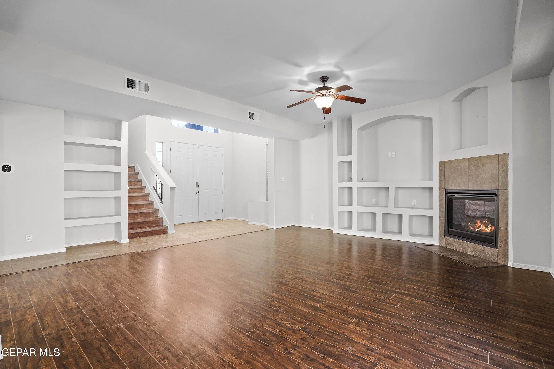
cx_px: 277
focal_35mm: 16
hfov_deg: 96.7
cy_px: 184
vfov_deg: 73.7
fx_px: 246
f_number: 8
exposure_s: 1/2.5
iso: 1000
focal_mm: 16
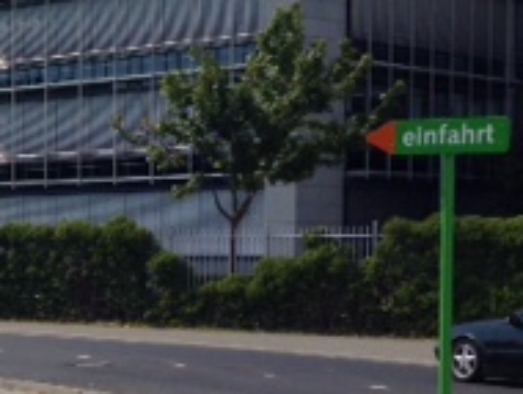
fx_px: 1679
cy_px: 265
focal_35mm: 111
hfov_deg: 15.8
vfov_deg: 13.3
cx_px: -336
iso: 50
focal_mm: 4.12
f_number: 2.4
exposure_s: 1/2088
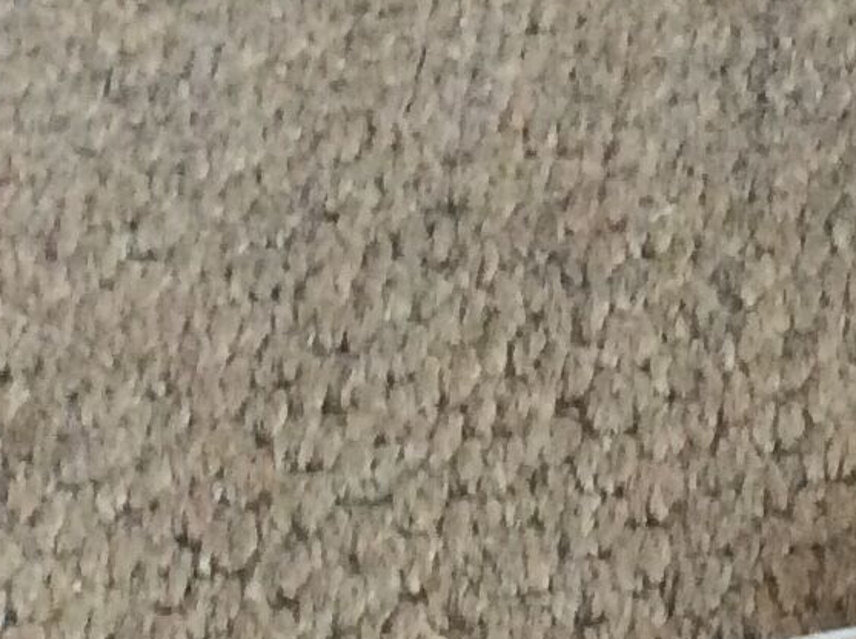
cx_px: 1976
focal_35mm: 149
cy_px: 1104
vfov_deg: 9.5
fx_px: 3679
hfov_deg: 11.3
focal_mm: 3.3
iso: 250
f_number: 2.4
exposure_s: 1/25
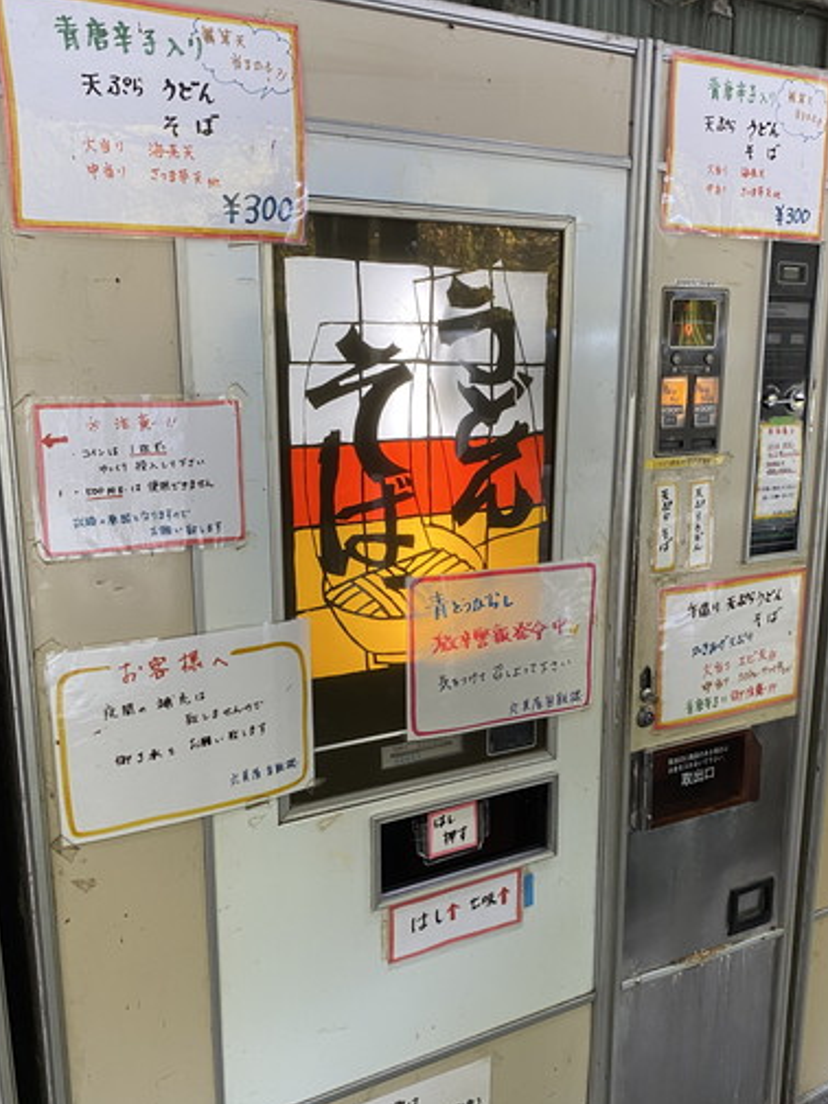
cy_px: 624
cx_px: 403
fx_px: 1052
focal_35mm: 33
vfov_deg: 55.2
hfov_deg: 42.9
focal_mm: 4.25
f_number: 1.8
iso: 100
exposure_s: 1/50
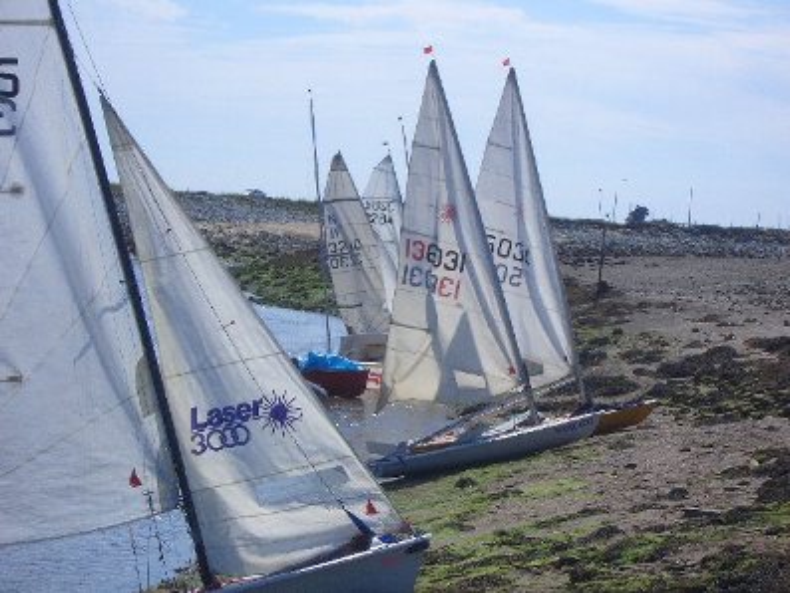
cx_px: 395
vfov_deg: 14.1
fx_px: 2397
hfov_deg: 18.7
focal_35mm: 105
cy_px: 296
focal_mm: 17.4
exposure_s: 1/320
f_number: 7.7
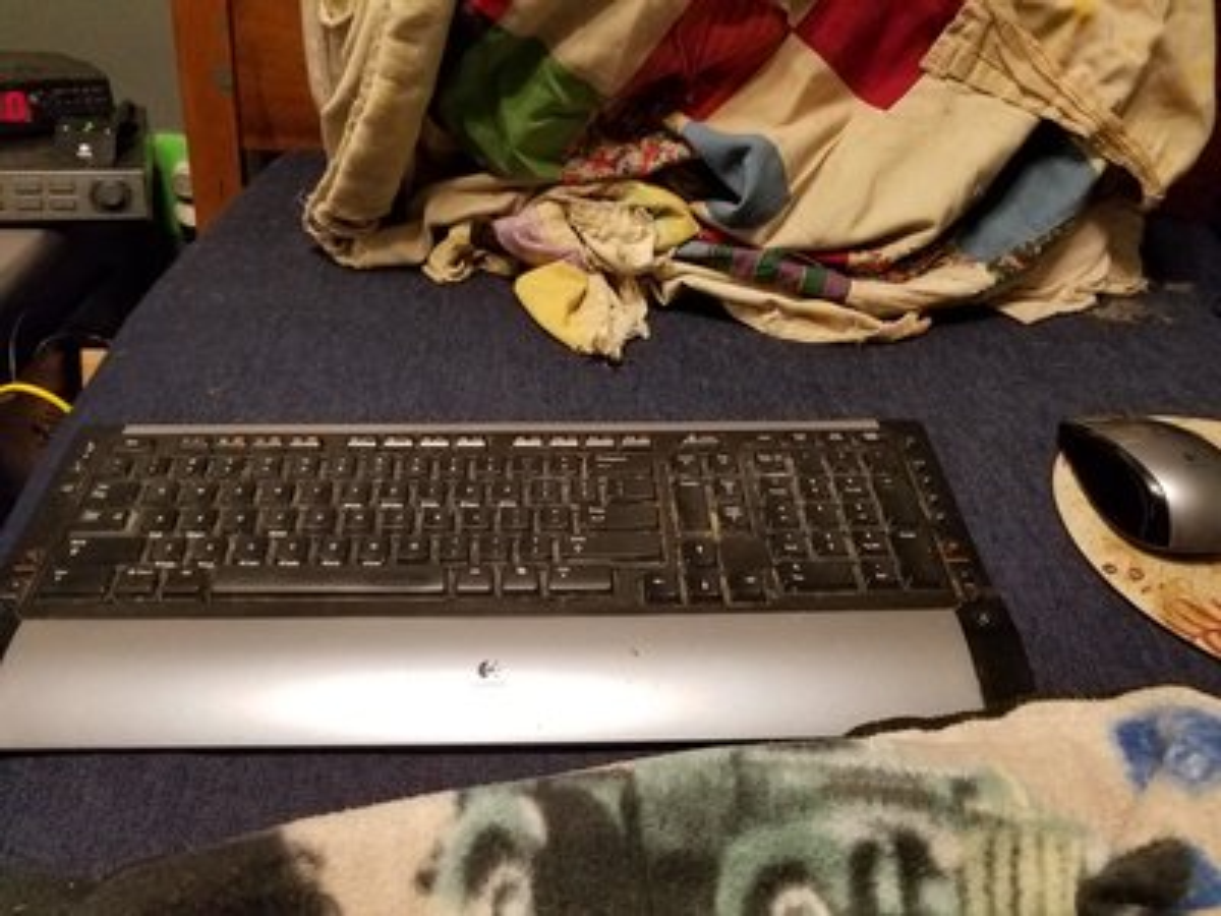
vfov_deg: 53.1
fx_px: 917
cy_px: 458
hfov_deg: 67.3
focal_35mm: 26
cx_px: 610
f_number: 1.7
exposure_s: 1/60
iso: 640
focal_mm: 4.2
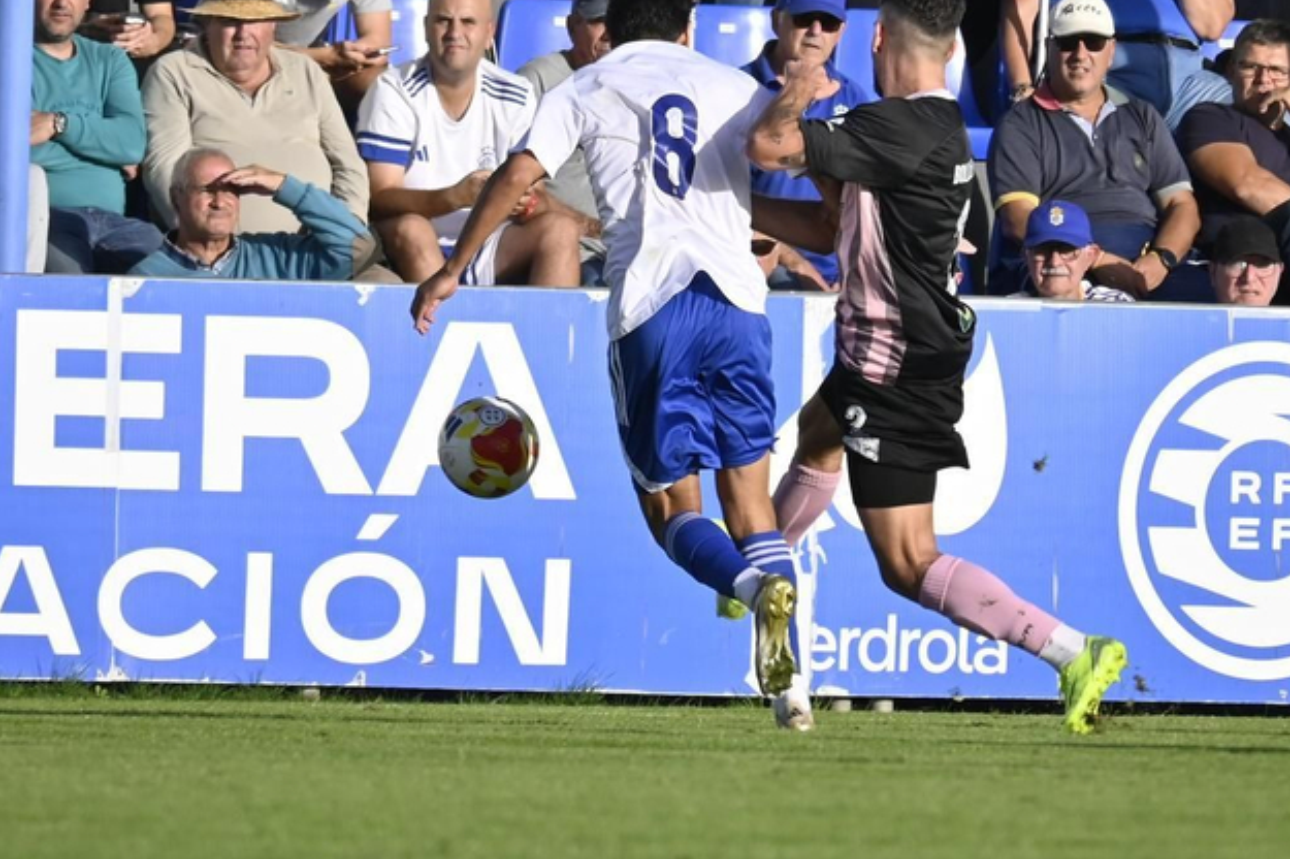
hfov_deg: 2.4
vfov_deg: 1.6
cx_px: 694
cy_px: 52
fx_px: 30262
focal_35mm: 845
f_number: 6
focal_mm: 220
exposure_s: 1/800
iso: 160
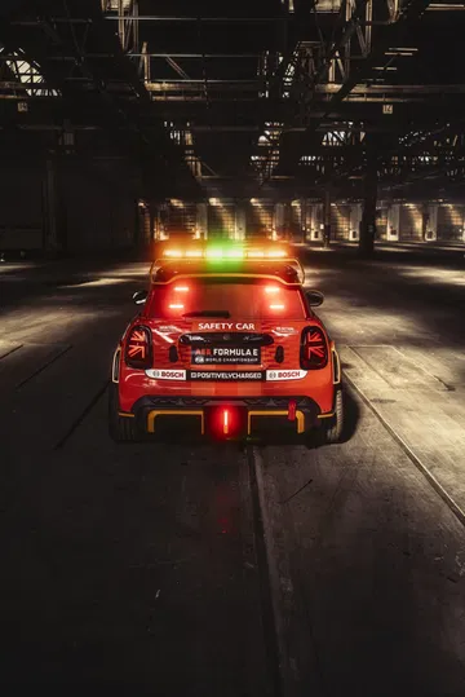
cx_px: 232
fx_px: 677
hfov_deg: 37.9
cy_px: 348
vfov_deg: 54.4
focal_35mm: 35
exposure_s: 1/640
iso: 250
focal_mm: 35
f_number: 3.5
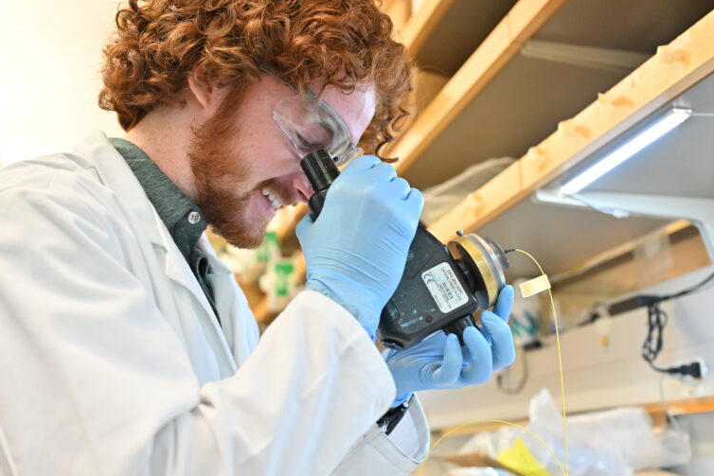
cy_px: 243
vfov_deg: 31.9
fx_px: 833
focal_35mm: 42
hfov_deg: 46.4
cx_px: 368
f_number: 4
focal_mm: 40
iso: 1600
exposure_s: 1/125
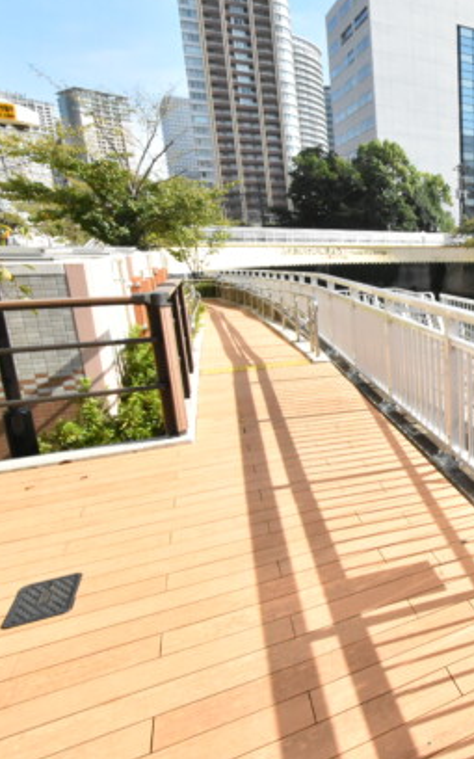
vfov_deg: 74.8
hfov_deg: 40.7
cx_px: 526
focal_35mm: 24
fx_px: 496
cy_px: 369
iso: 6400
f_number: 18
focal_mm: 10
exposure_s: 1/1250
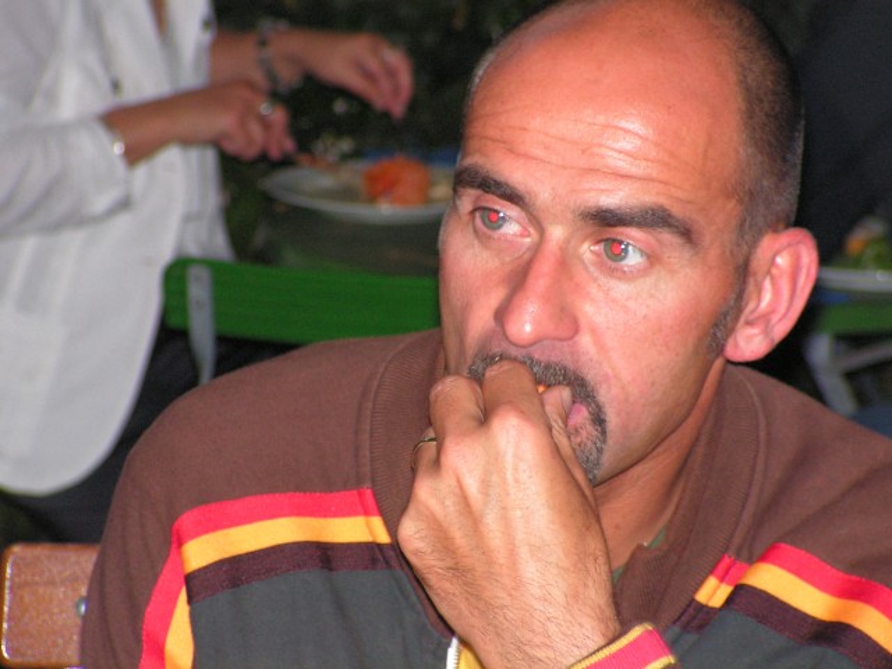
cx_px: 446
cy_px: 334
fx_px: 4999
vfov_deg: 7.7
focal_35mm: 194
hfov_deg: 10.2
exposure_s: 1/200
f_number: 3.4
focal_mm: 32.4
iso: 200
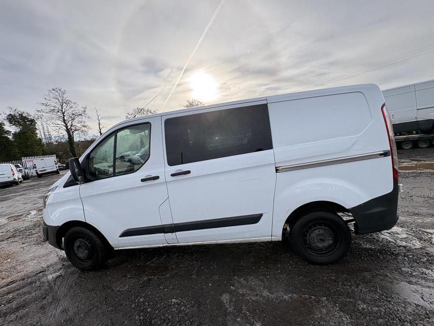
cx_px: 224
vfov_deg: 81.7
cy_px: 161
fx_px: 188
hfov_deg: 98.1
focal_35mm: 15
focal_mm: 2.22
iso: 40
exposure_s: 1/879
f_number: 2.2
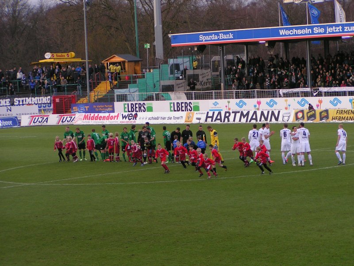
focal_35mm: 136
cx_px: 177
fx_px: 1391
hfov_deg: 14.5
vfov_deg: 10.9
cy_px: 133
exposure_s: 1/160
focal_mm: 20.9
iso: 50
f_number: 3.5
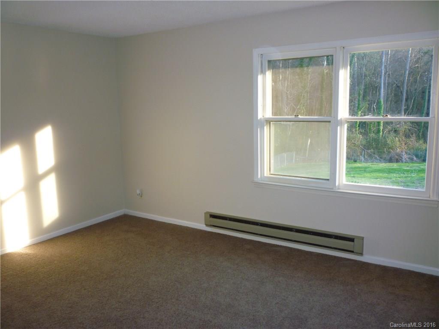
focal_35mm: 29
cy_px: 164
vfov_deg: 48.2
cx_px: 220
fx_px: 368
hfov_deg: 61.7
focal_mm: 5.2
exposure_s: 1/30
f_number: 3.3
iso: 160
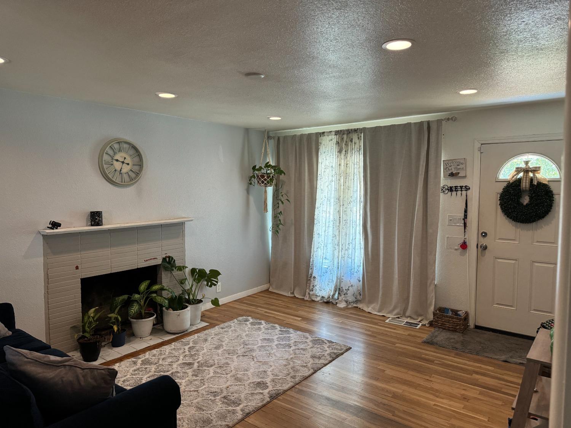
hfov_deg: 71.6
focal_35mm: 24
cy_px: 214
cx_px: 286
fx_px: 396
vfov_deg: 56.8
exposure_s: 1/60
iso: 320
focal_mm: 6.76
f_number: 1.78
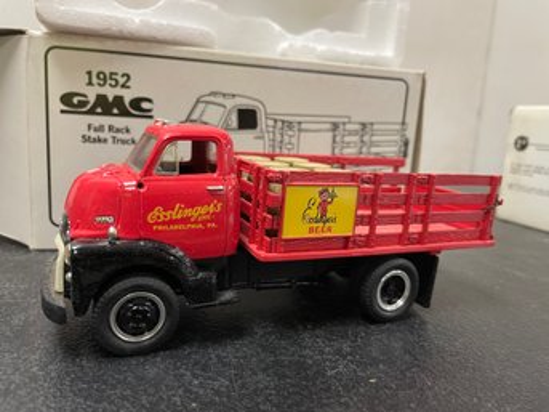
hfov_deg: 67.3
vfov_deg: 53.0
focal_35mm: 26
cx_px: 274
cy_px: 206
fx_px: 412
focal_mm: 4.2
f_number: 1.6
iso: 200
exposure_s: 1/60
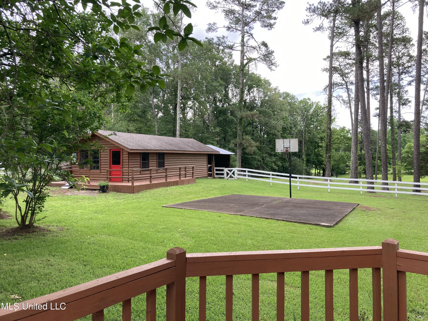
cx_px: 214
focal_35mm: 28
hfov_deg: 63.4
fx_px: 346
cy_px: 160
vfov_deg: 49.7
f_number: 1.8
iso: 25
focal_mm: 3.99
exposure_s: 1/121
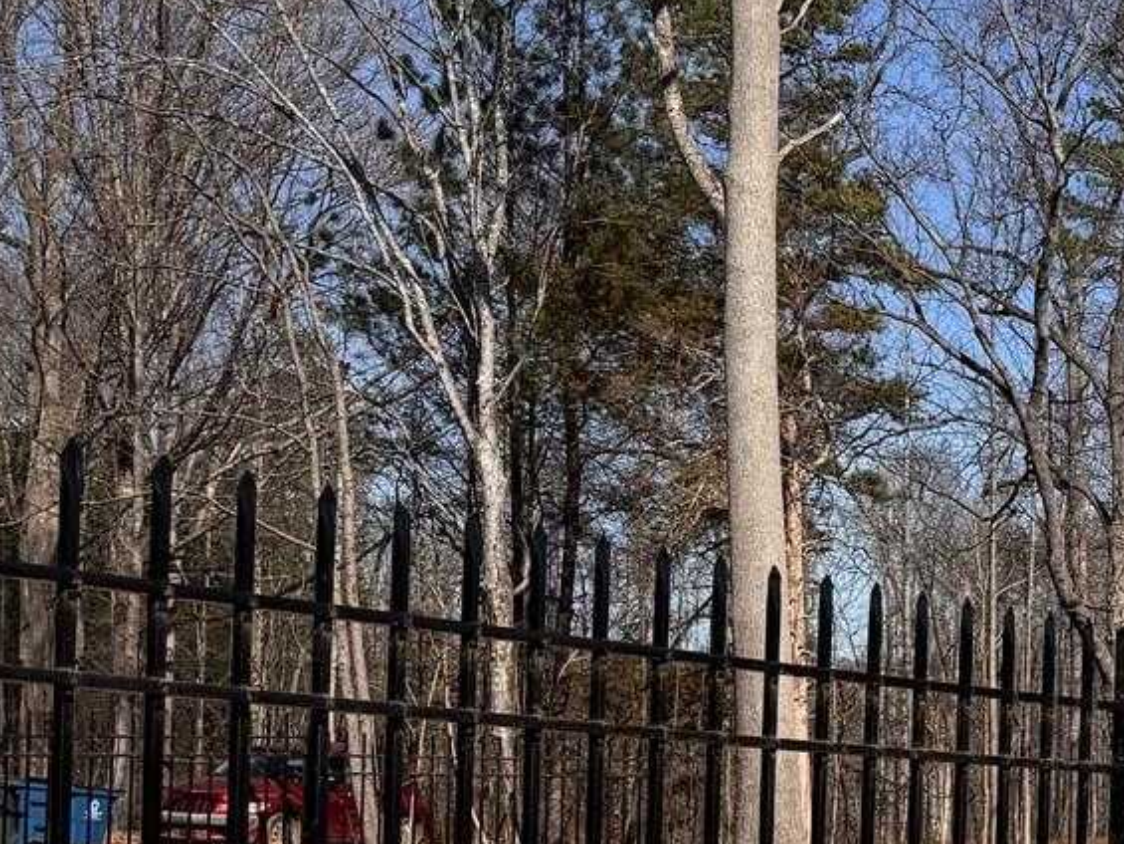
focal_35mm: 87
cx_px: 1798
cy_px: 691
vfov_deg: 16.8
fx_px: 2826
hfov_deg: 19.1
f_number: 1.78
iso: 80
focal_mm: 6.76
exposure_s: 1/4950
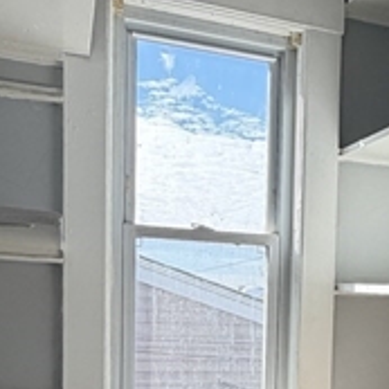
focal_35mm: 55
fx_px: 699
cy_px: 358
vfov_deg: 29.7
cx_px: 378
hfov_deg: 29.3
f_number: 2.2
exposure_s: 1/173
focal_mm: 2.22
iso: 50
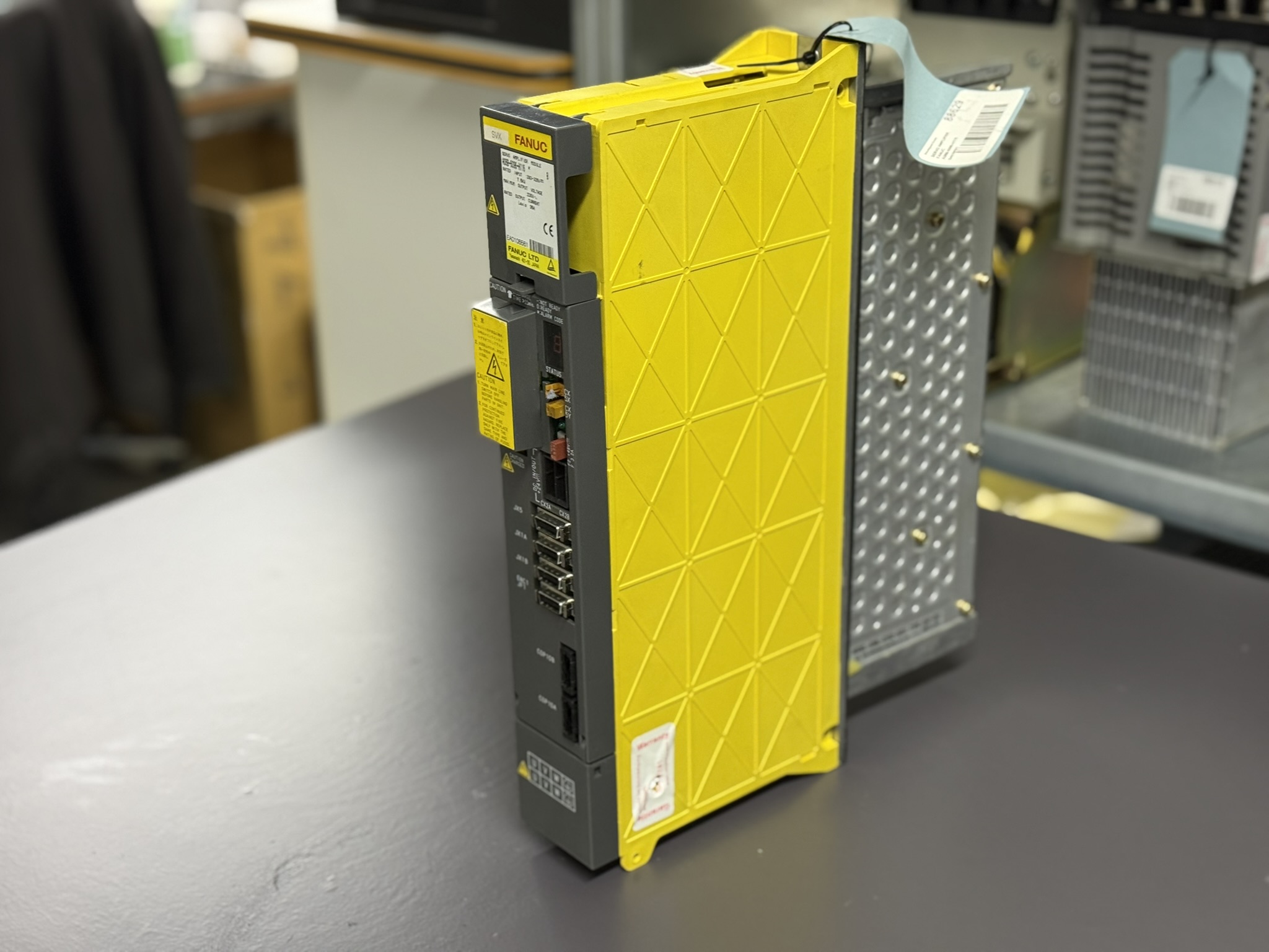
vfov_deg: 30.3
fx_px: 1760
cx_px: 634
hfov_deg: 39.7
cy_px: 476
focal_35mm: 48
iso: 160
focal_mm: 6.76
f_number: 1.78
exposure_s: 1/50
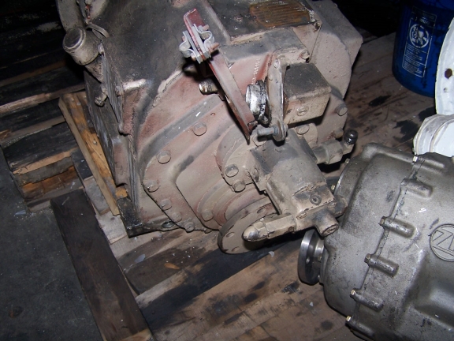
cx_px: 227
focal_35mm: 38
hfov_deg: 49.0
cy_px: 170
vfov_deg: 37.7
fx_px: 498
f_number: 2.8
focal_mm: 6.3
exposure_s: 1/60
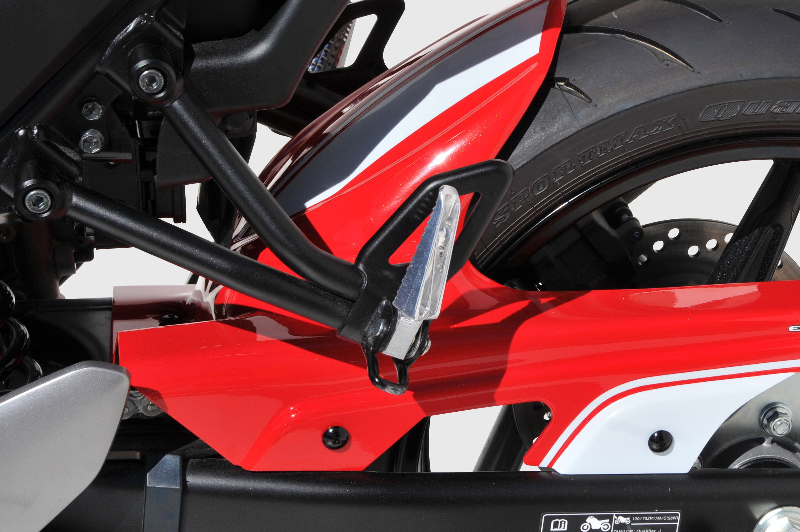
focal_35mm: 84
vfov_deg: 16.2
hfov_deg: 24.0
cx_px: 572
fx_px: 1864
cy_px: 212
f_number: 11
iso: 200
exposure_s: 1/500
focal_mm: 36
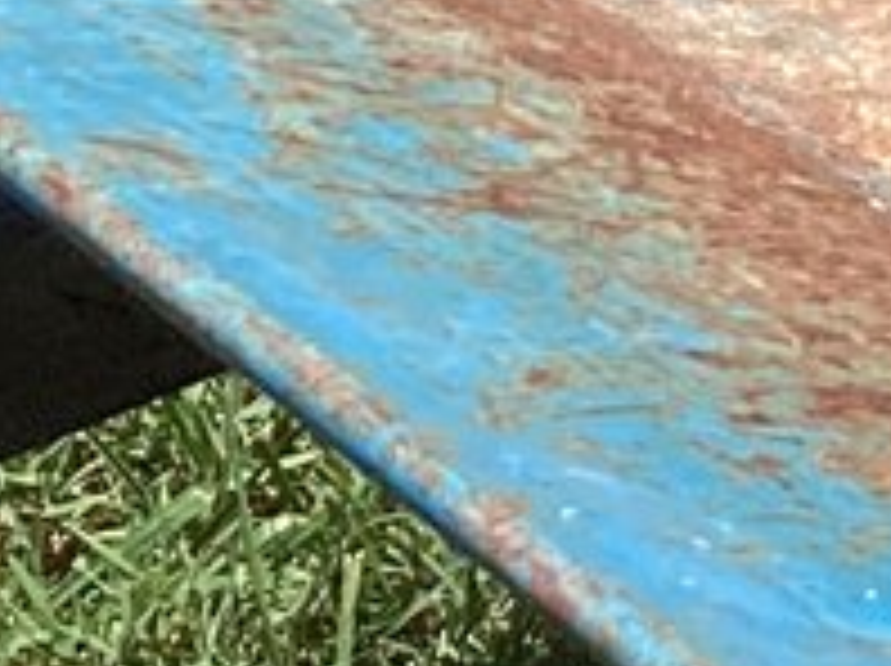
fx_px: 6093
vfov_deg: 6.1
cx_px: 2351
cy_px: -533
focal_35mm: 237
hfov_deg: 7.6
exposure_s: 1/1101
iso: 25
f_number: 2.4
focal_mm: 3.3
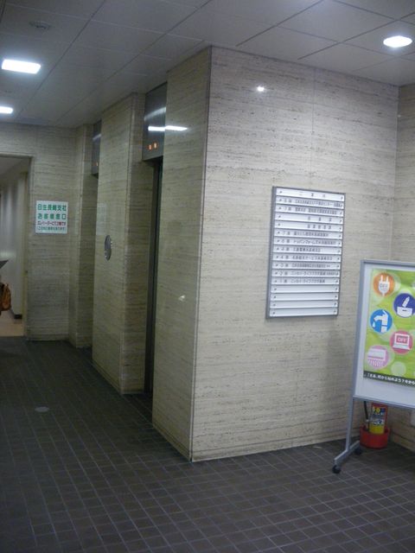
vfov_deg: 51.4
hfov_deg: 39.7
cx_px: 208
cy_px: 276
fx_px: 575
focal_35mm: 36
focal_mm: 6.3
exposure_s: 1/50
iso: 500
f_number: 3.5
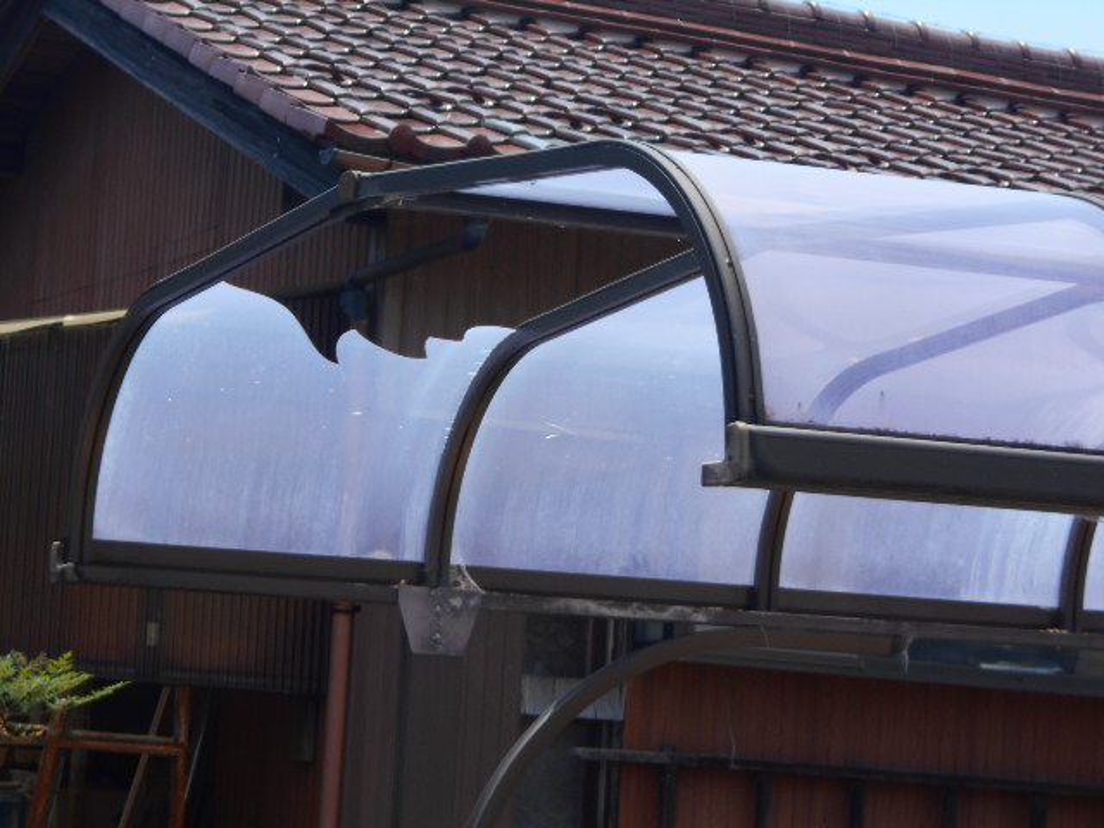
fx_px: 4146
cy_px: 414
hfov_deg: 15.2
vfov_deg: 11.4
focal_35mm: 130
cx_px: 552
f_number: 6.5
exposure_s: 1/200
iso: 80
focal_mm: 23
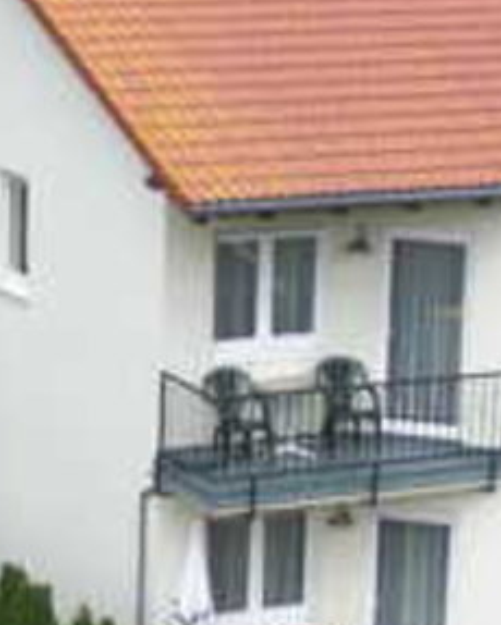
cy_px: 427
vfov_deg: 12.4
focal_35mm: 155
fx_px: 2870
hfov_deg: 9.9
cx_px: -44
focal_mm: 6.3
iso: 64
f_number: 3.1
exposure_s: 1/200
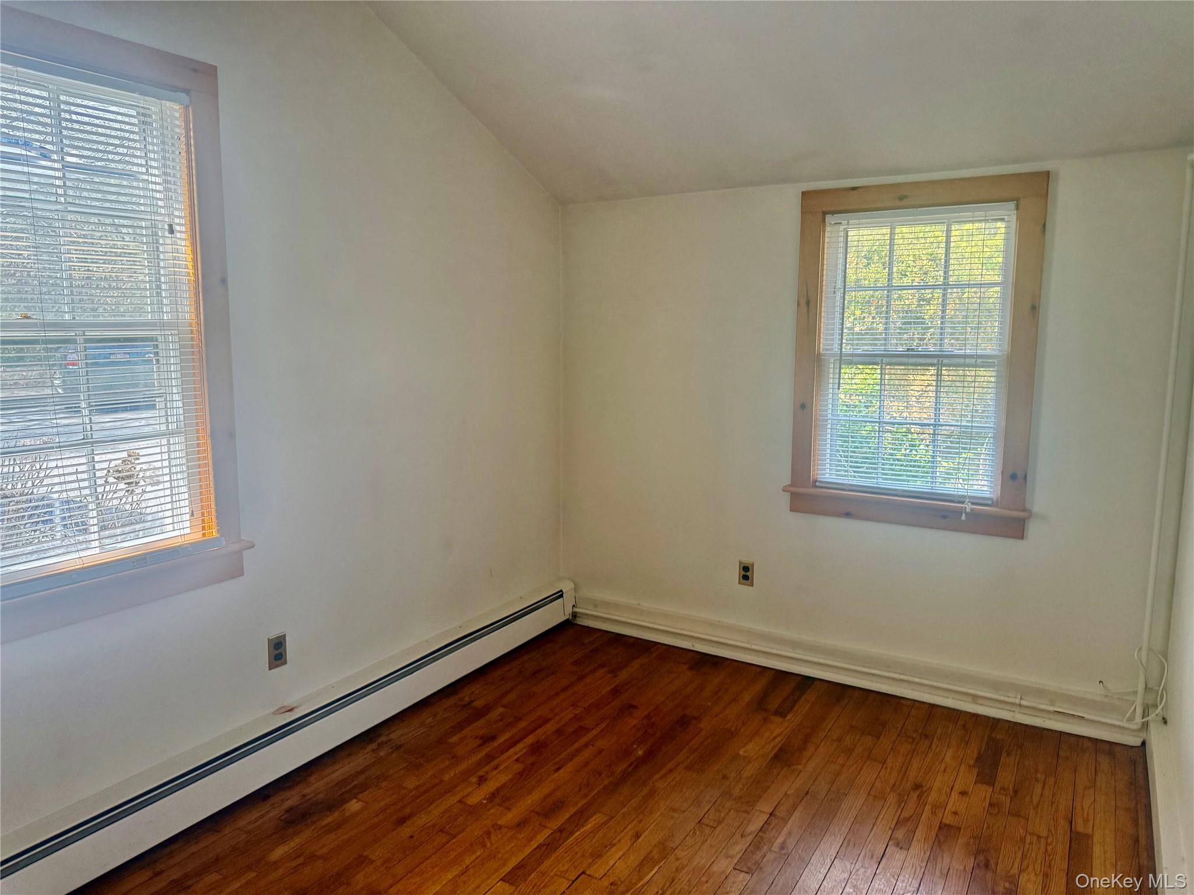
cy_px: 448
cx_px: 597
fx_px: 828
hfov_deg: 71.6
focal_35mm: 24
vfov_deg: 56.8
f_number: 1.78
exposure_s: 1/183
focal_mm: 6.76
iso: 200
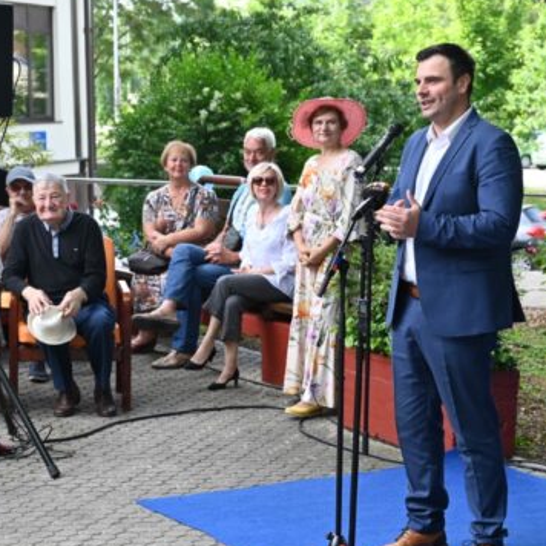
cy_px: 286
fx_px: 1570
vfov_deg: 19.7
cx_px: 391
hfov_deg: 19.6
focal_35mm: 88
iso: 200
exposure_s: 1/250
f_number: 5
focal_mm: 53
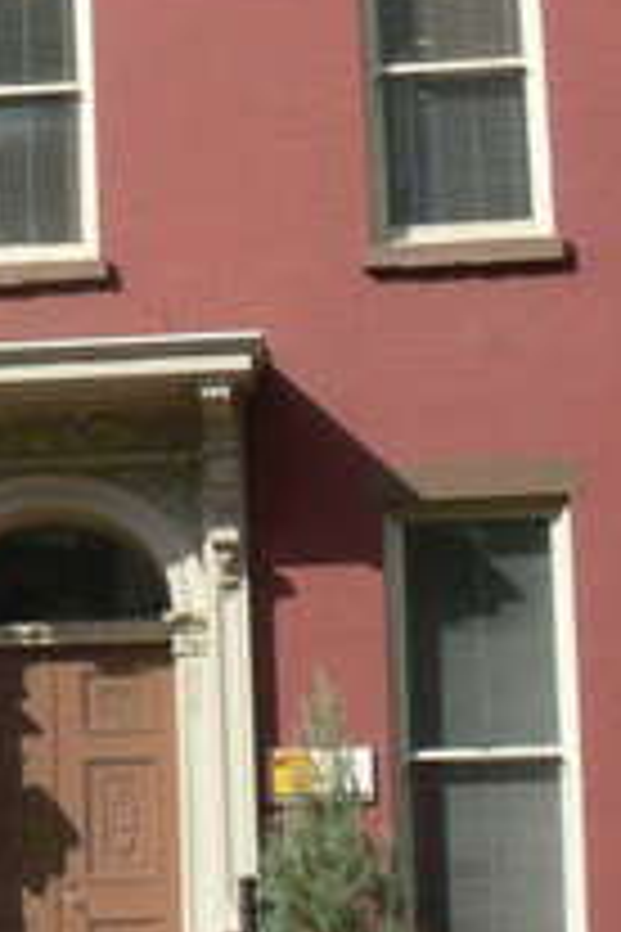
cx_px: -410
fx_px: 3648
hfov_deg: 9.4
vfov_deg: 14.5
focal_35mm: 141
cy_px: 279
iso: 200
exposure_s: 1/200
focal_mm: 7.4
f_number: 11
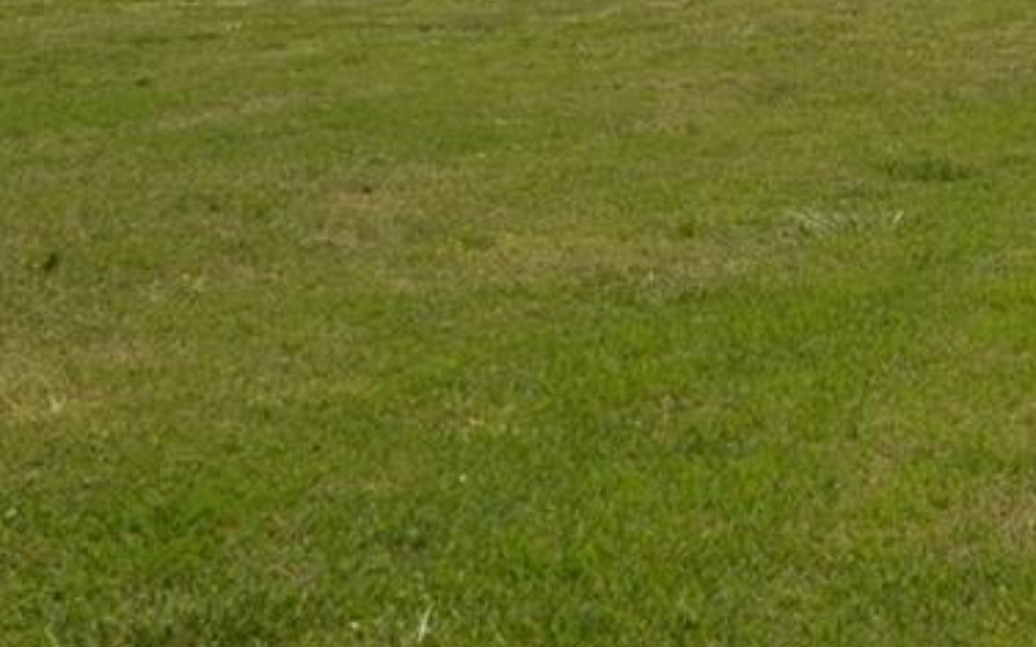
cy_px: -72
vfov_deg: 12.8
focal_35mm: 100
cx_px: 1301
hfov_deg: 19.4
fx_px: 2823
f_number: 8
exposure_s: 1/250
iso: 100
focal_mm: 24
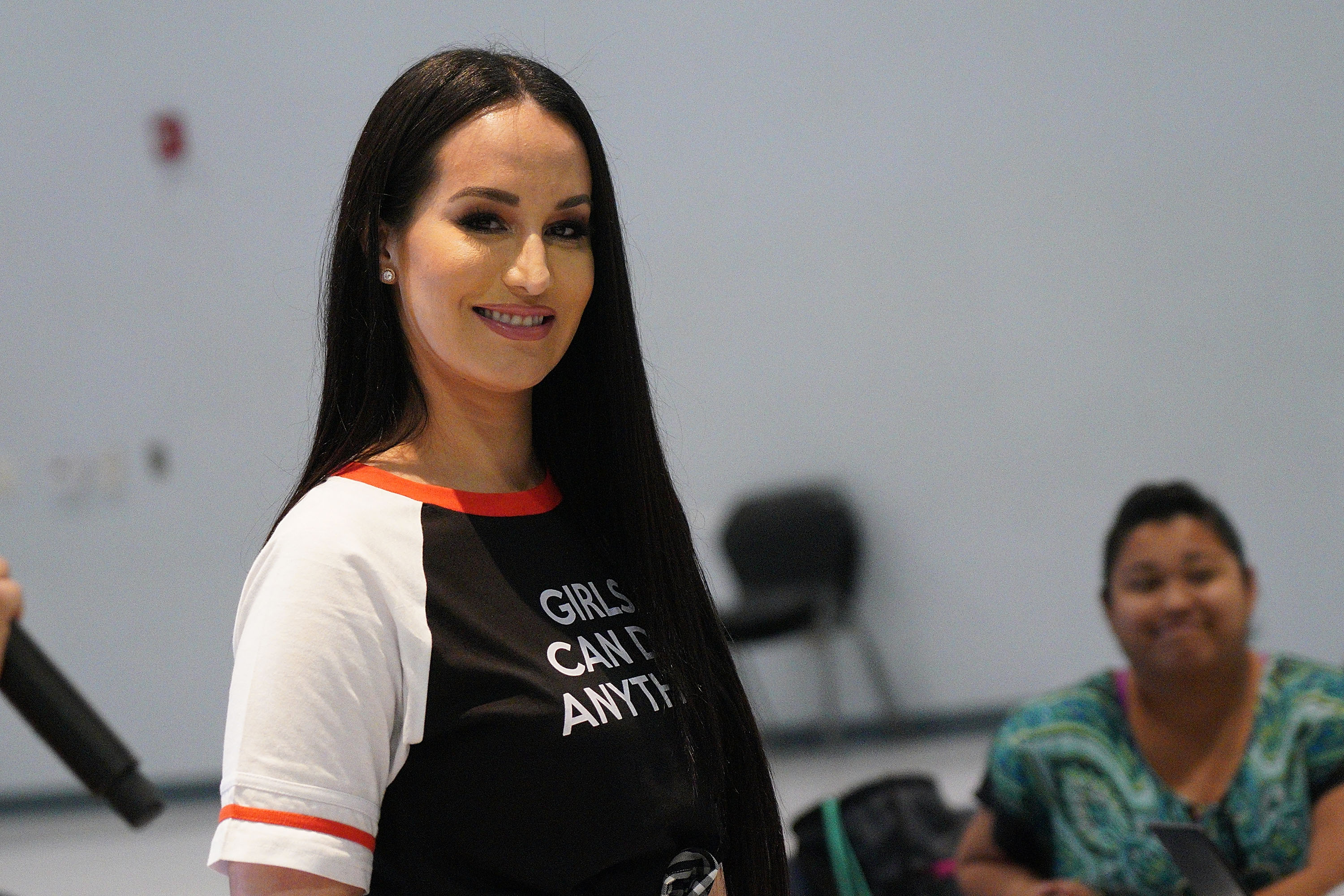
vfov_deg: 8.7
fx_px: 5862
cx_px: 672
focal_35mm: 157
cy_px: 448
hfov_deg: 13.1
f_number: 4
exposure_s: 1/160
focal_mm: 105
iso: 5000
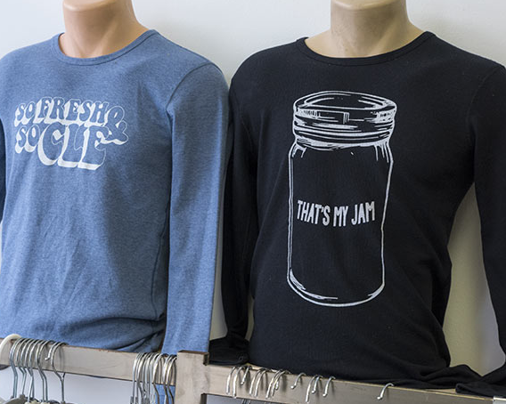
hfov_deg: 33.0
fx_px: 853
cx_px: 228
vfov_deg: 26.7
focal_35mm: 57
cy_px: 190
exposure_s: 1/160
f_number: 6.3
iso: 1250
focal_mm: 46
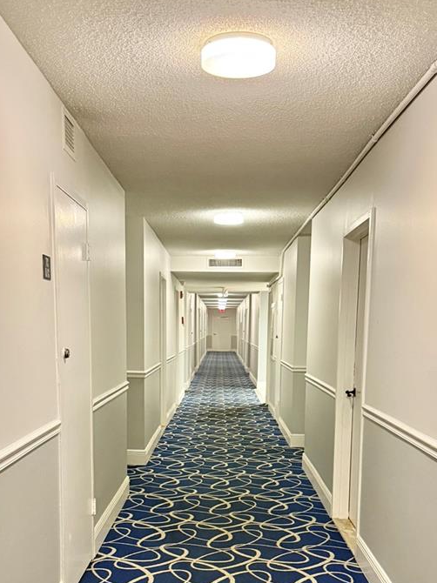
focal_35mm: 43
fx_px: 724
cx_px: 216
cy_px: 428
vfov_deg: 42.7
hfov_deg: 33.6
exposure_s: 1/60
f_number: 1.78
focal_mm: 6.76
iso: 640
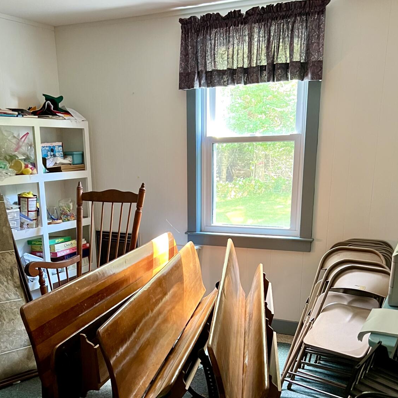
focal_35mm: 41
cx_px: 163
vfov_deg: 39.5
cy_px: 310
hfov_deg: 40.8
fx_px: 533
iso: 500
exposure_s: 1/60
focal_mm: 5.7
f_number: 1.5
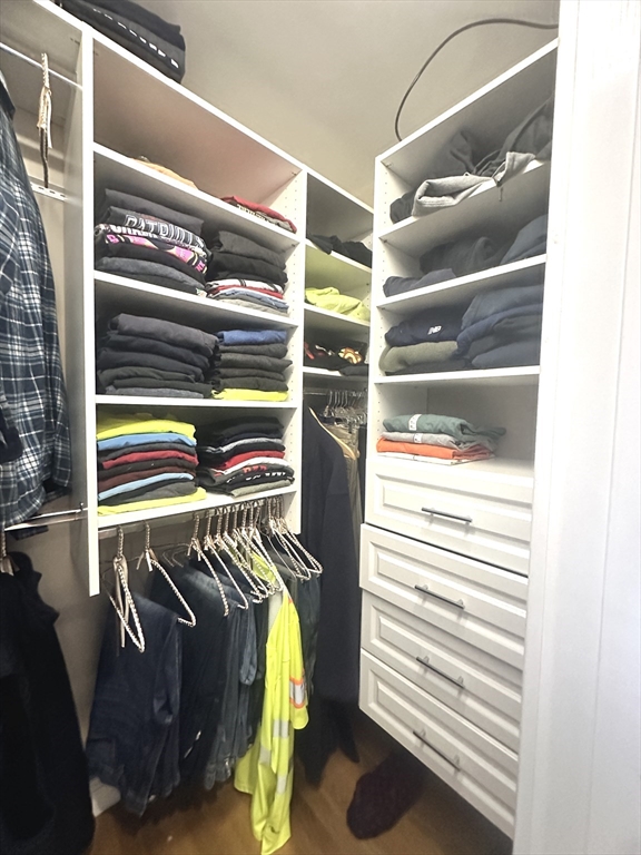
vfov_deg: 102.1
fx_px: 346
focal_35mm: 14
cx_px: 320
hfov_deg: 85.7
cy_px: 428
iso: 800
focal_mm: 2.22
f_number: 2.2
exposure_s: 1/40
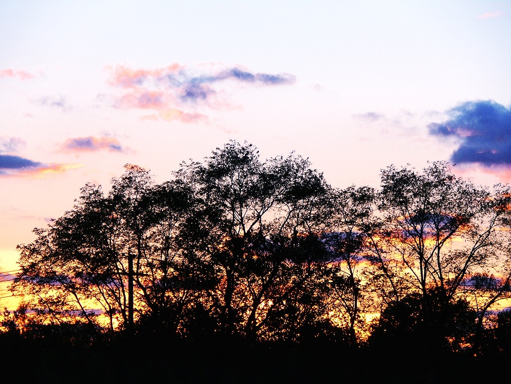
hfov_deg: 8.8
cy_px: 192
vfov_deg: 6.6
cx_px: 256
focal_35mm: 224
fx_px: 3307
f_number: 4
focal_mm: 47.3
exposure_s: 1/200
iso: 100
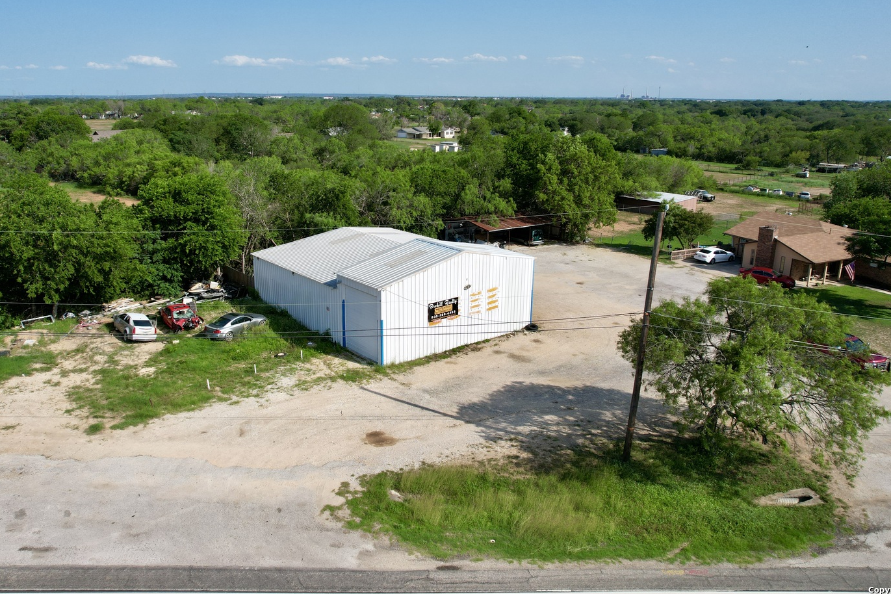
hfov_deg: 69.3
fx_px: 643
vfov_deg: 49.4
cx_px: 411
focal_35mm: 26
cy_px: 255
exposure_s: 1/2500
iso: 110
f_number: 2.8
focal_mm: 8.38
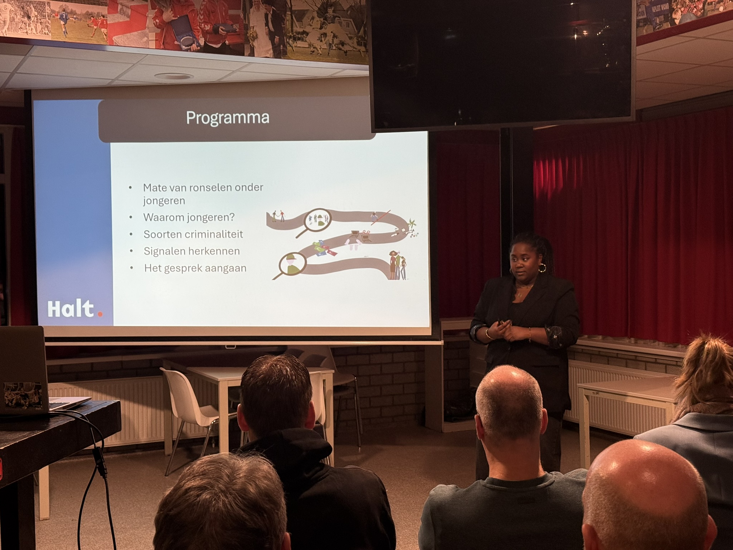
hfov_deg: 39.7
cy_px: 275
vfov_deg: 30.3
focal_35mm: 48
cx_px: 366
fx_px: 1016
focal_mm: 6.76
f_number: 1.78
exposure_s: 1/60
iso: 160
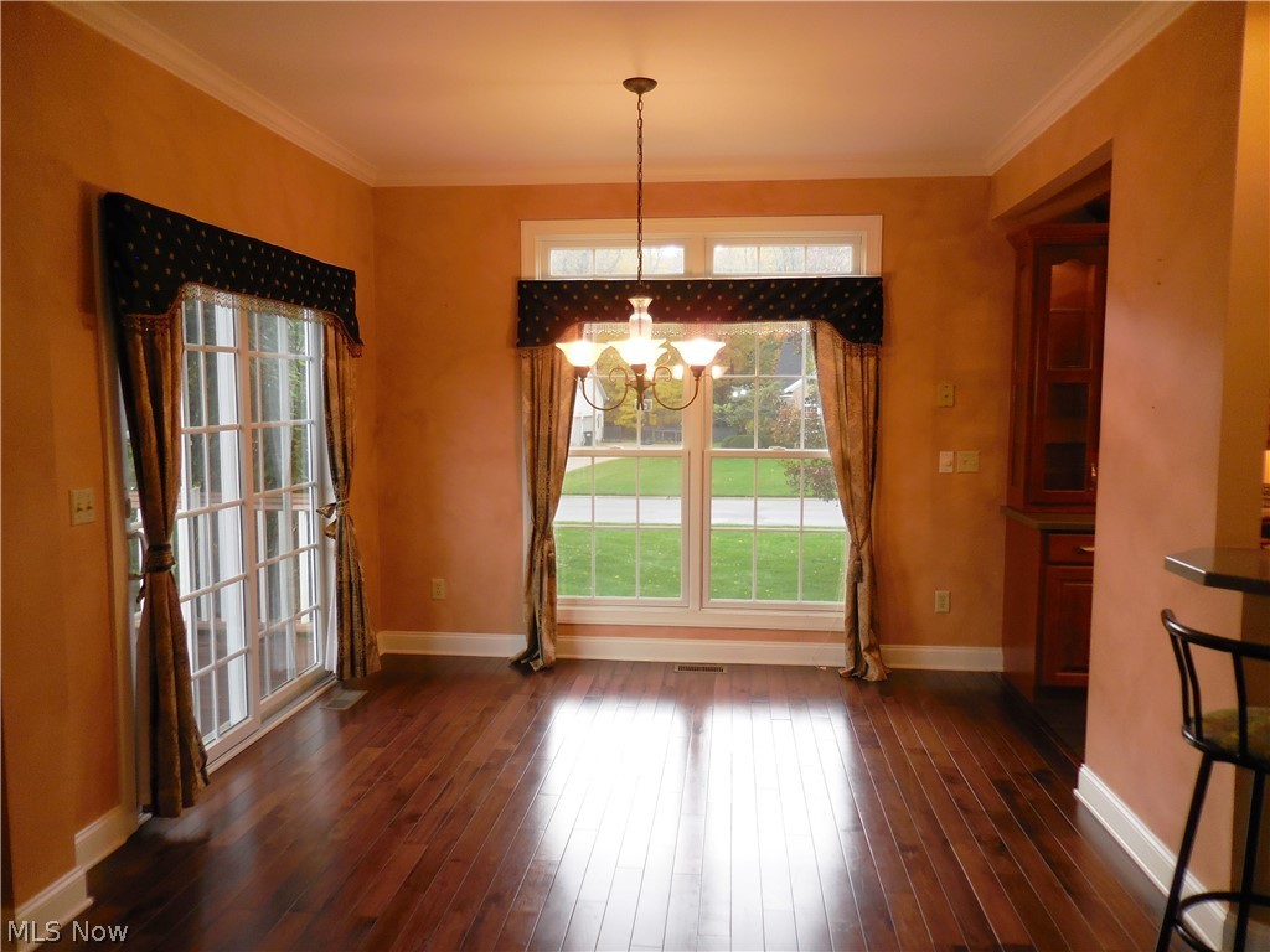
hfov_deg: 69.4
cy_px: 476
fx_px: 917
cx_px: 635
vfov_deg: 54.9
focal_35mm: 25
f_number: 3.3
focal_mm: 4.5
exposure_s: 1/30
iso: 125
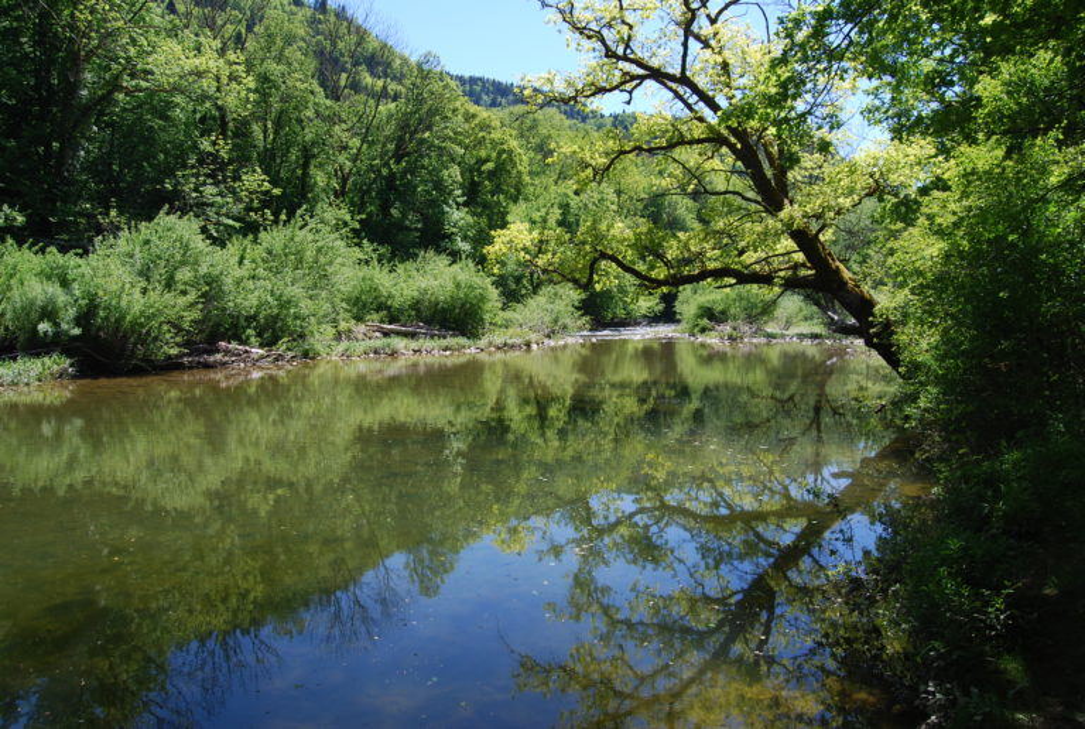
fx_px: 816
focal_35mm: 27
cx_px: 542
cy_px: 364
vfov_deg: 48.2
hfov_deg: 67.3
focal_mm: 18
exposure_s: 1/160
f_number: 6.3
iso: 100
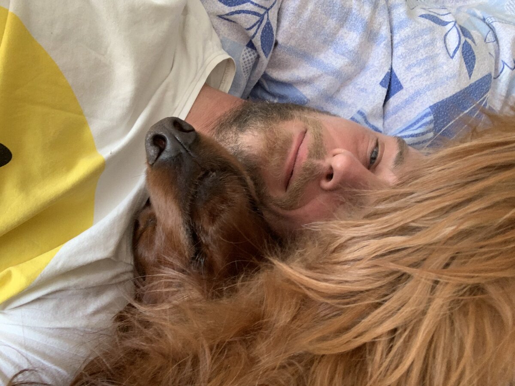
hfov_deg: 56.8
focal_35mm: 32
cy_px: 193
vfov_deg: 44.2
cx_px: 258
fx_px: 476
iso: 320
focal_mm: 2.87
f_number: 2.2
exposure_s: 1/43
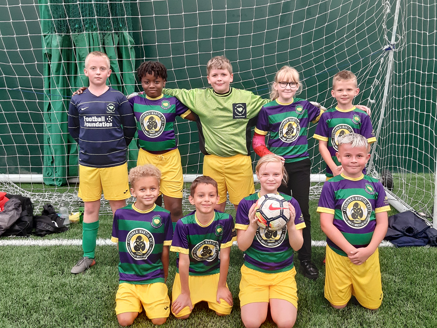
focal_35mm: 27
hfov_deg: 65.3
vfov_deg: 51.4
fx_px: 341
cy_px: 164
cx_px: 218
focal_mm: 3.93
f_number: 1.7
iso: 320
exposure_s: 1/50
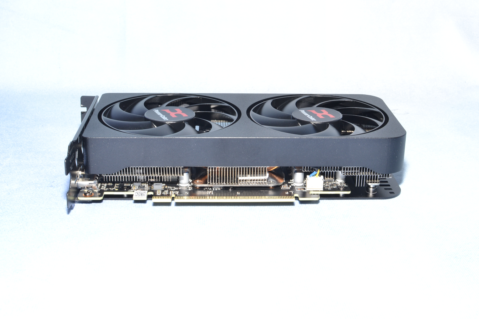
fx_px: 698
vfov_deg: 25.8
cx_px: 240
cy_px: 160
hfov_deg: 37.9
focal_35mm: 52
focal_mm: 35
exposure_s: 1/80
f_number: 14
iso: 400
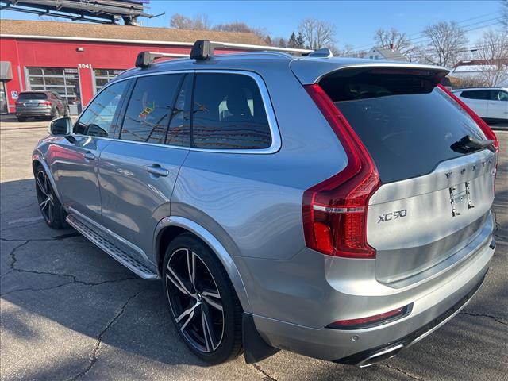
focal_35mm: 26
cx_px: 254
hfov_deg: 67.3
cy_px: 190
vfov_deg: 53.1
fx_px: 382
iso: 50
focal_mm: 5.7
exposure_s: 1/1645
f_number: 1.5
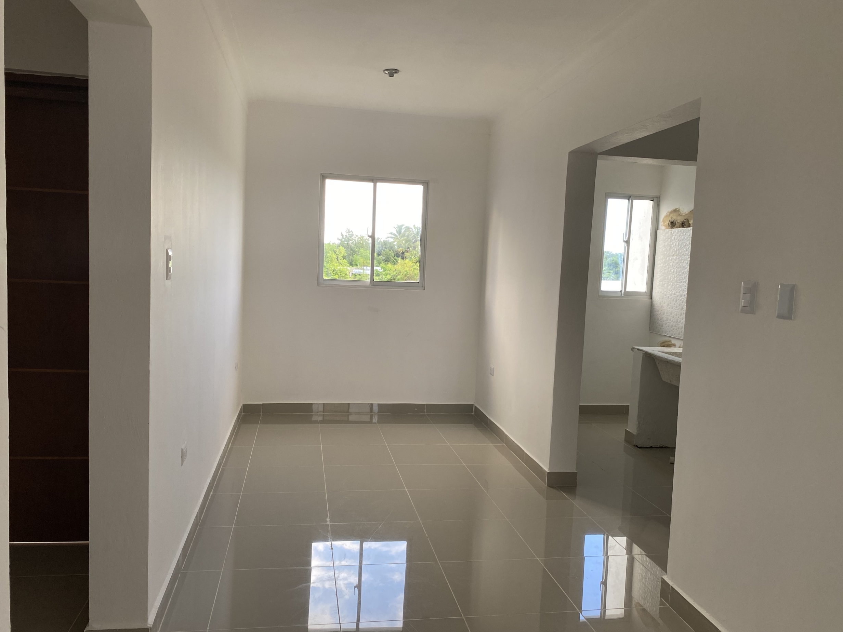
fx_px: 658
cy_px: 327
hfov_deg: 65.3
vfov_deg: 51.3
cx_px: 422
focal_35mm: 27
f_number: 1.8
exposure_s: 1/121
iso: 100
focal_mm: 4.25
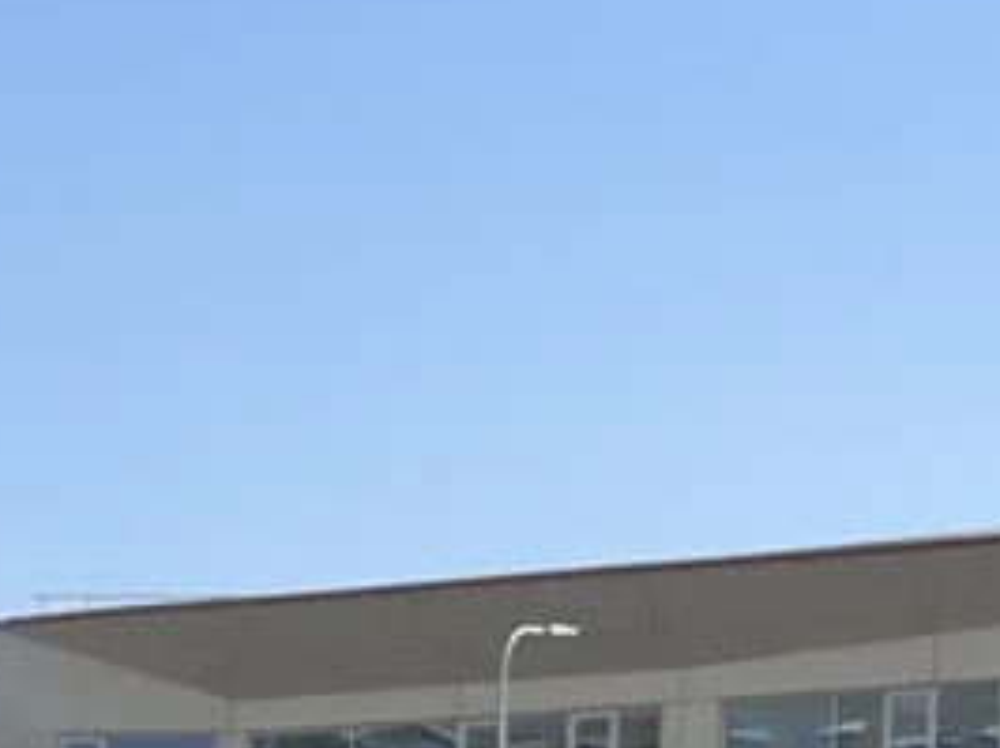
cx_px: -1383
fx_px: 5426
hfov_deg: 9.4
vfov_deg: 7.5
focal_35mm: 188
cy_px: 1597
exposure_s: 1/3257
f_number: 1.5
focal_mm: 5.7
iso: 50
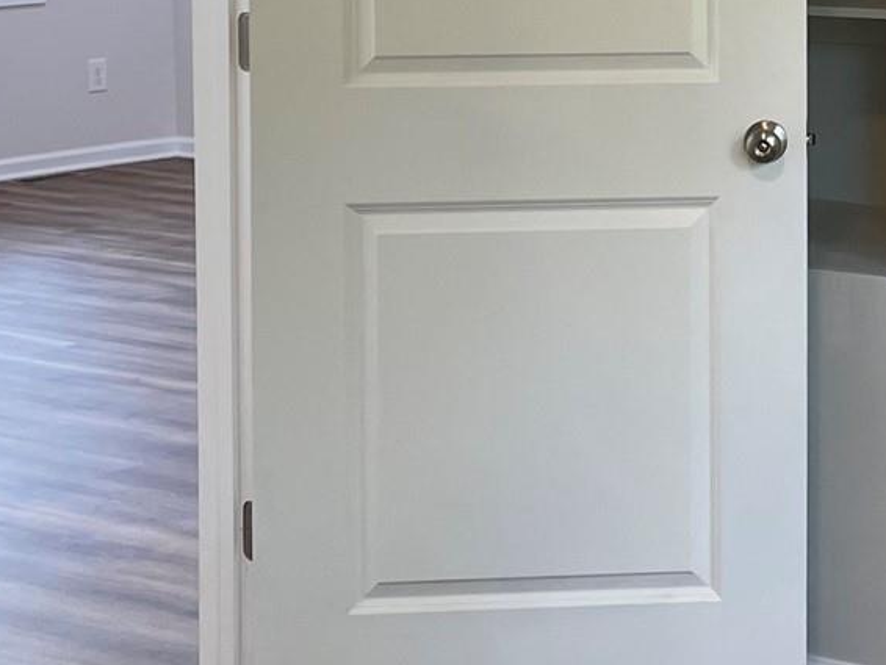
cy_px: -111
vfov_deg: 15.2
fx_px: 2407
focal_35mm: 94
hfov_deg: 19.2
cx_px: 1160
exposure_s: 1/60
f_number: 1.6
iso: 80
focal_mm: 4.2
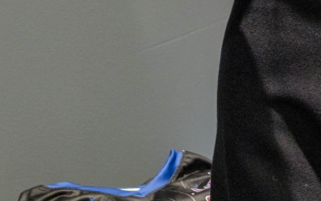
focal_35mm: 228
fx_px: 1995
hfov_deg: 9.0
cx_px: 425
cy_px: -269
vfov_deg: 5.6
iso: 800
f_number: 1.2
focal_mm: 27
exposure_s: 1/300
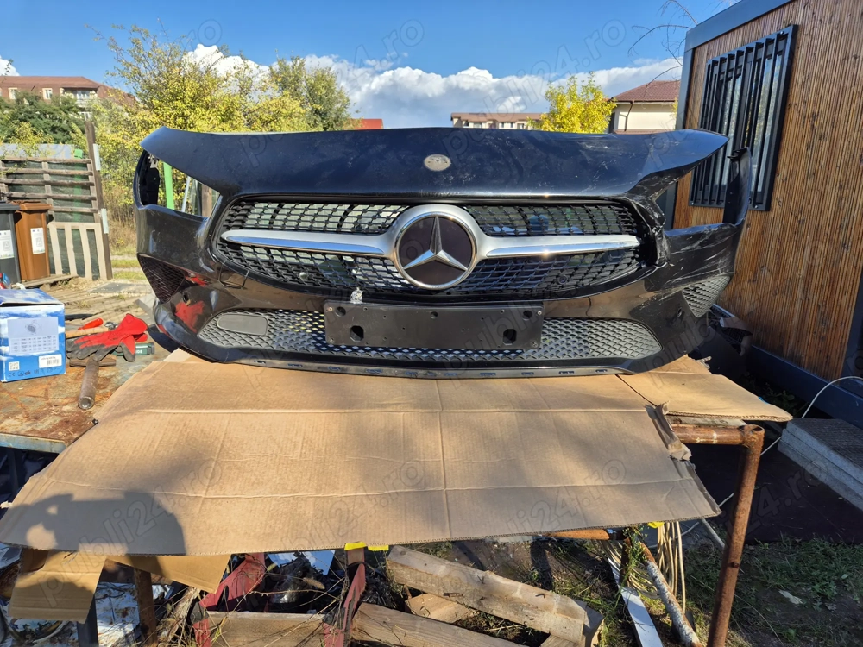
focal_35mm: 23
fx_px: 573
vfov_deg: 58.9
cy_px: 324
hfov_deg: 73.9
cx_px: 432
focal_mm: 5.4
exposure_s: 1/1052
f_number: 1.8
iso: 25
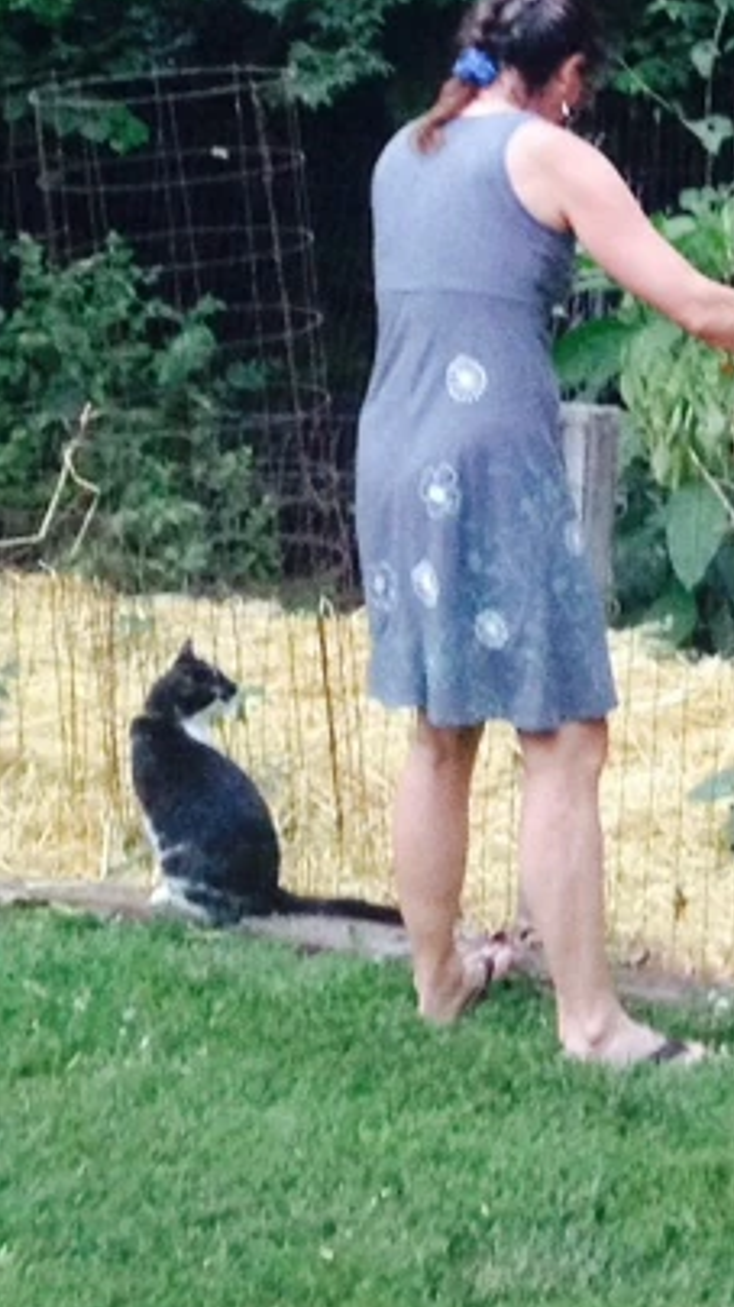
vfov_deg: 18.5
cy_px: 159
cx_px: 1187
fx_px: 3948
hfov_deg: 10.2
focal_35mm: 114
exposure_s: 1/20
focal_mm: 4.12
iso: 320
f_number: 2.4
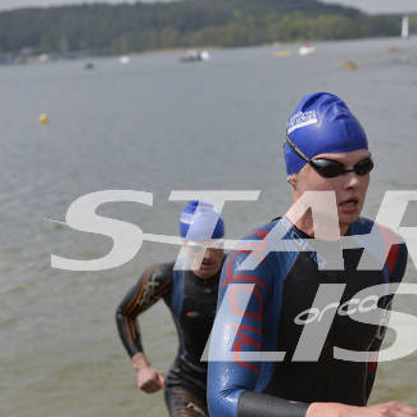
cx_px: 389
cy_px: 261
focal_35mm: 117
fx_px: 1595
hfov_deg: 14.7
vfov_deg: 14.9
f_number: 5.6
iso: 200
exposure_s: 1/2500
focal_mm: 70
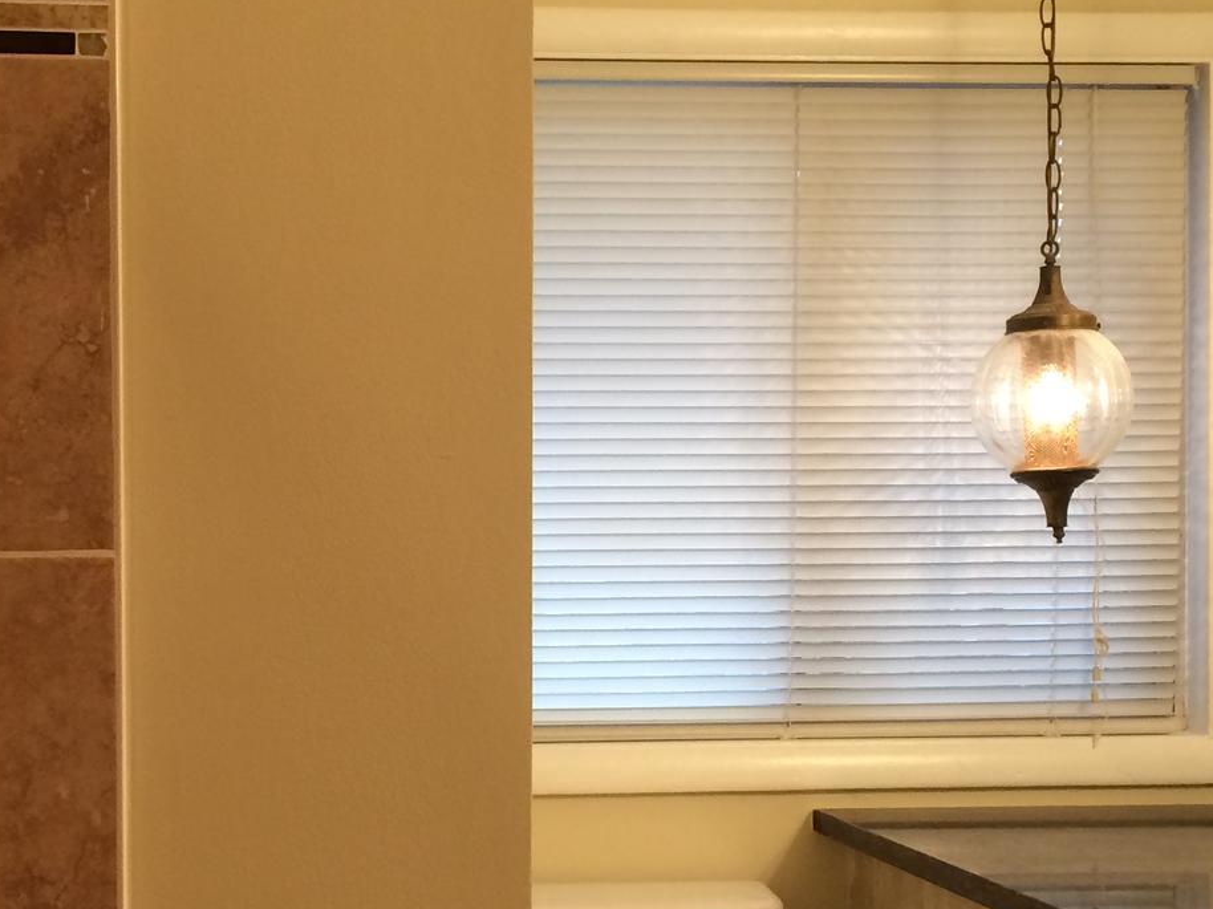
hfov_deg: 29.6
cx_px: 409
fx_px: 2277
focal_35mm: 65
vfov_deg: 22.5
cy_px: 559
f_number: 2.2
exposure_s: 1/30
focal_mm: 4.15
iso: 100
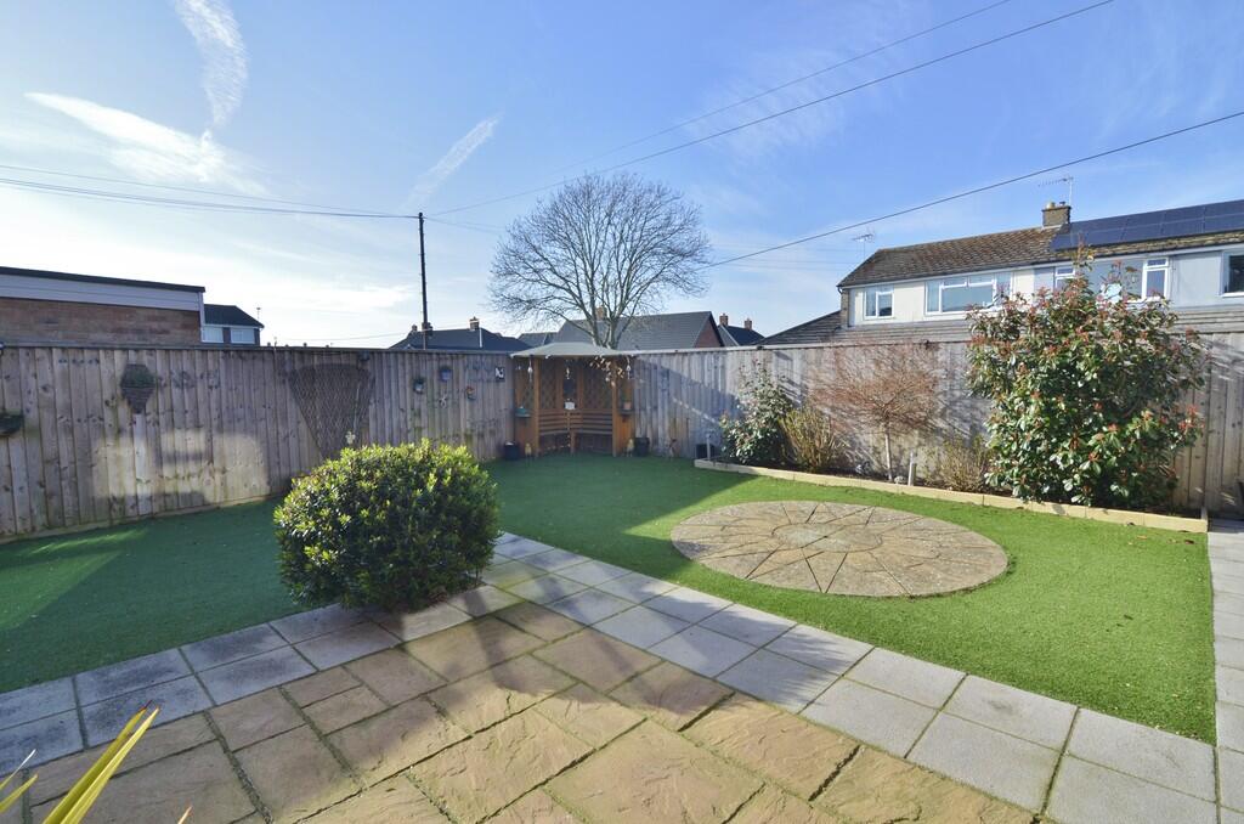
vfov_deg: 71.8
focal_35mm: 16
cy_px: 412
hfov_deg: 95.1
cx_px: 622
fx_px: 569
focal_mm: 11
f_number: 8
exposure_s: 1/250
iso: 200
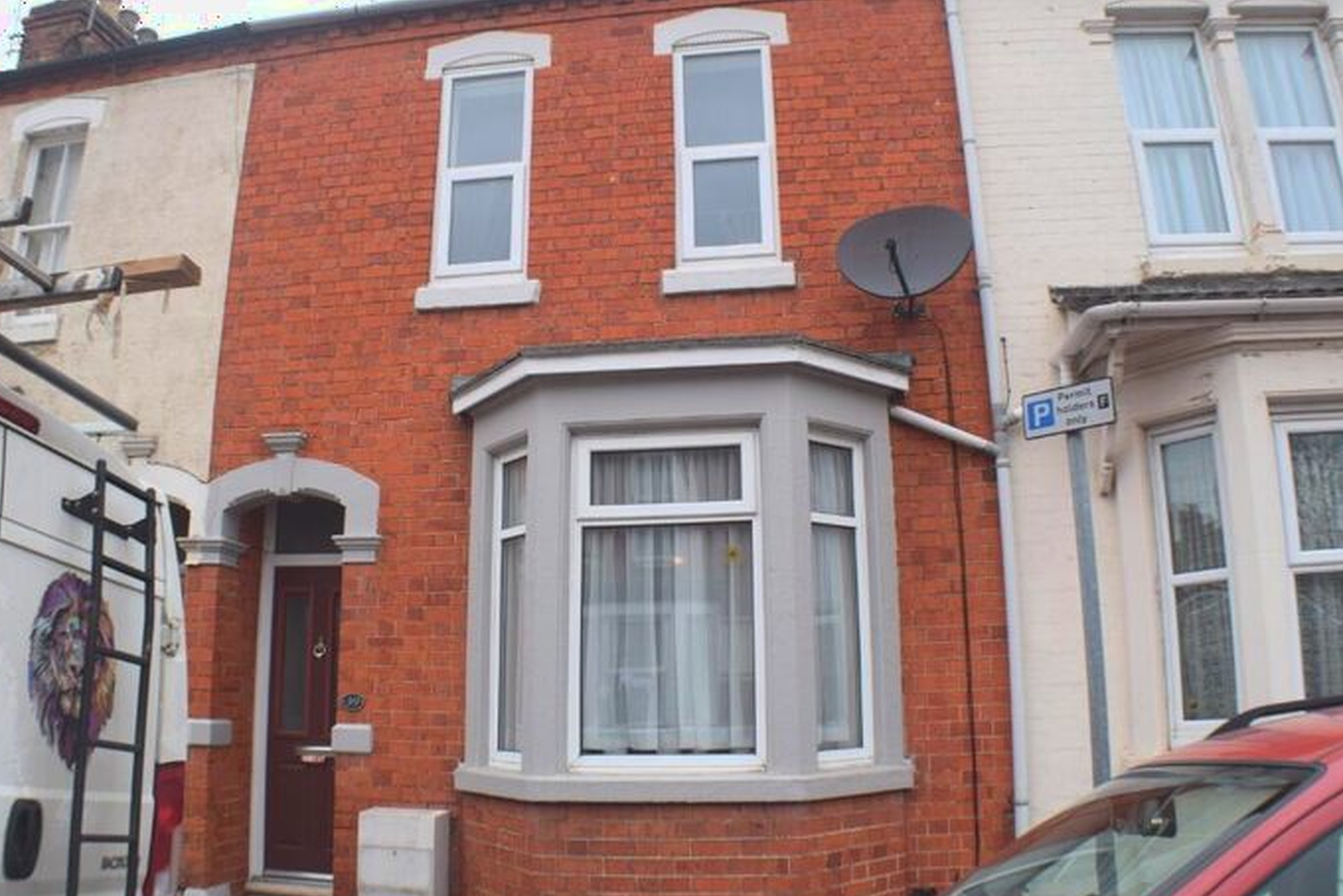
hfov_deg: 53.7
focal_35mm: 36
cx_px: 662
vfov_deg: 37.4
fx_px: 1325
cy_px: 459
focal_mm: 23
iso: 400
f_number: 8
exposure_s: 1/250
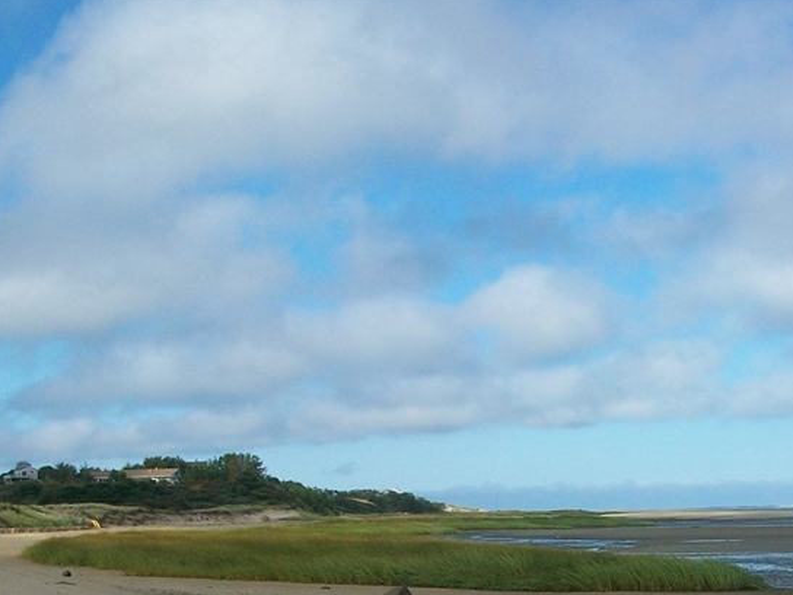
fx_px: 1466
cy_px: 551
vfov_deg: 22.3
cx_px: 593
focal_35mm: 64
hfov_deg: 29.8
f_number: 5.5
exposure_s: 1/470
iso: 80
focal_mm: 5.7
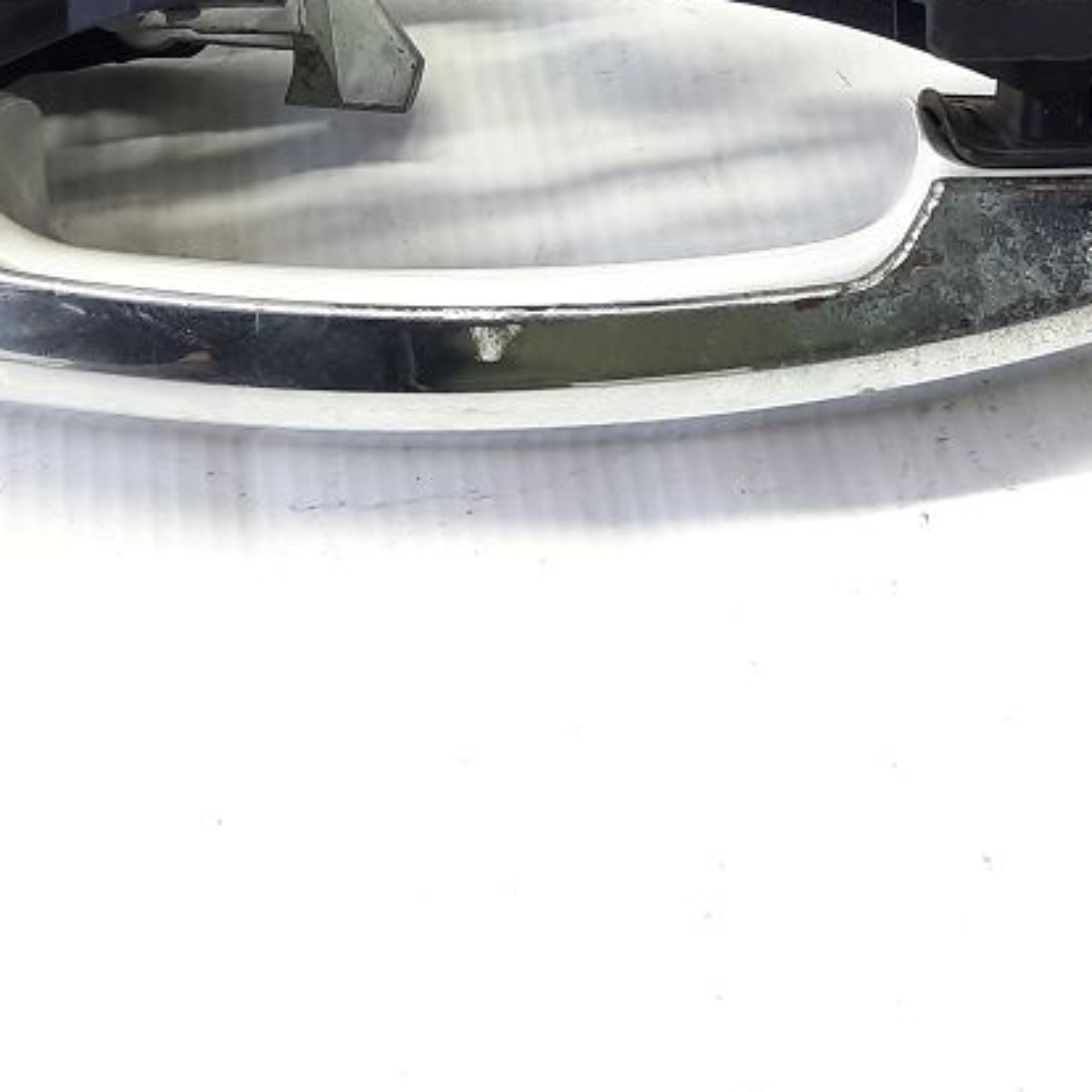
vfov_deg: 25.5
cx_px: 644
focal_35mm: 64
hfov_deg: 26.8
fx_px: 2284
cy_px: -8
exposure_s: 1/50
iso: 125
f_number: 2
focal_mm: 4.6
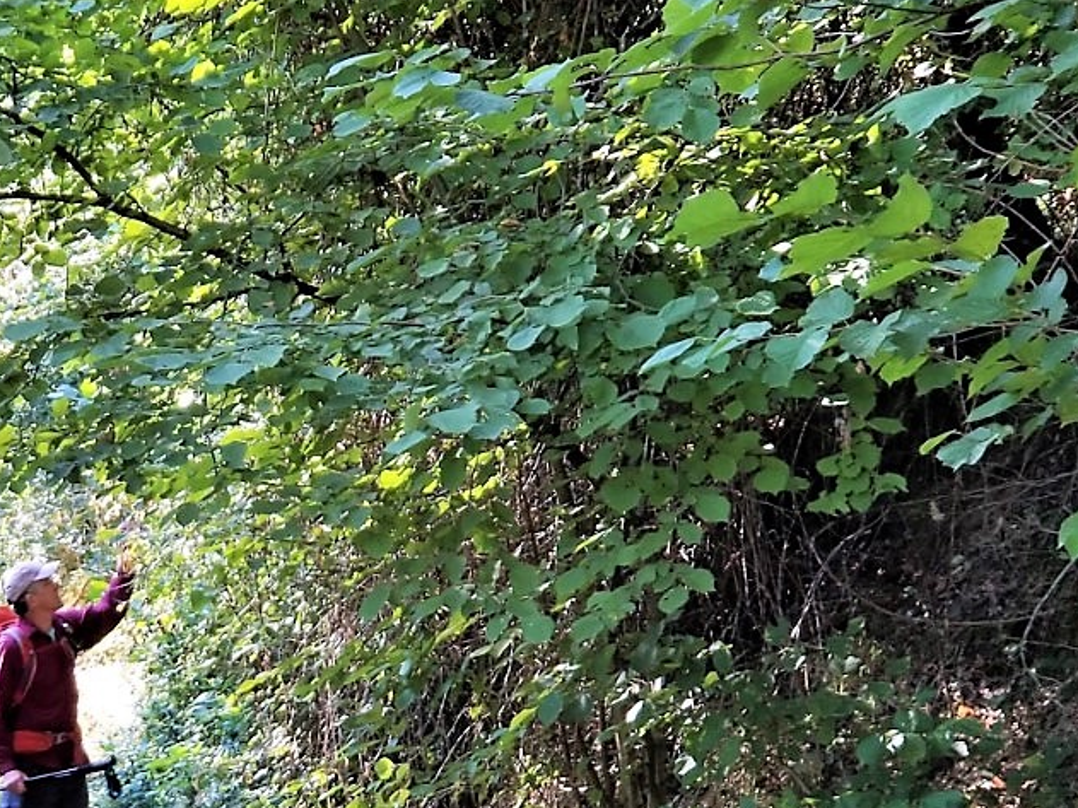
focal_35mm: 95
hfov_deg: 20.5
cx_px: 241
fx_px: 2958
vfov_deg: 15.5
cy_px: 600
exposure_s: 1/30
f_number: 2.4
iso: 64
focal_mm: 6
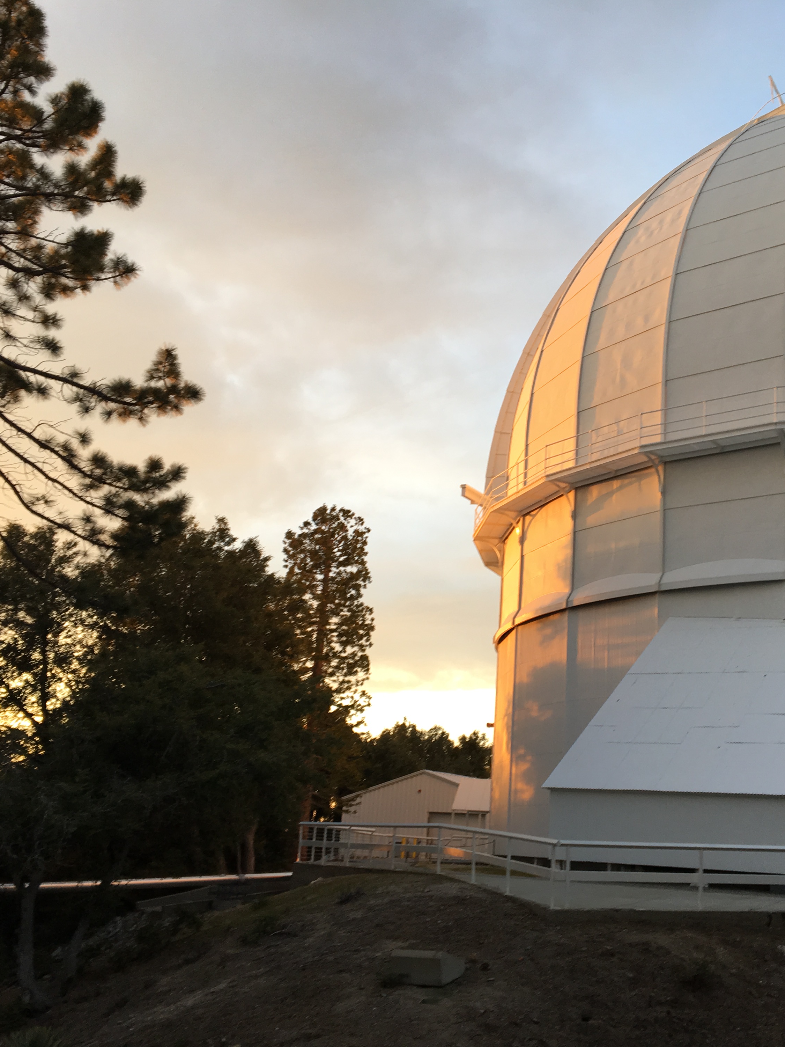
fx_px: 1179
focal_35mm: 39
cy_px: 522
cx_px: 483
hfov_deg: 36.6
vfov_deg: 47.9
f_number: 2.2
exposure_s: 1/60
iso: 25
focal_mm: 4.15
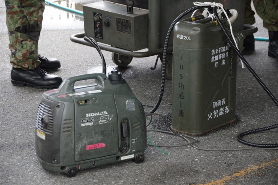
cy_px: 92
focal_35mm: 132
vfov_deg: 10.4
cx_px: 139
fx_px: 1018
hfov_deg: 15.5
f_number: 5.6
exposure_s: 1/125
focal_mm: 88
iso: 800
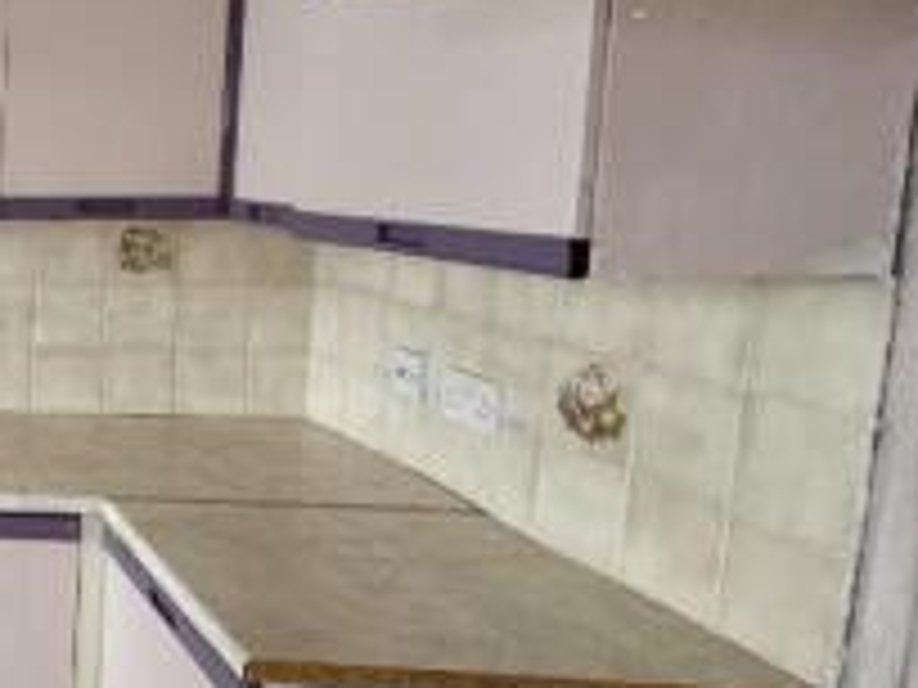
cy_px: 281
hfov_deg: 31.4
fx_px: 1061
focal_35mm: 40
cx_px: -367
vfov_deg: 35.9
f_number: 2.2
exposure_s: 1/99
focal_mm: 2.22
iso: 250
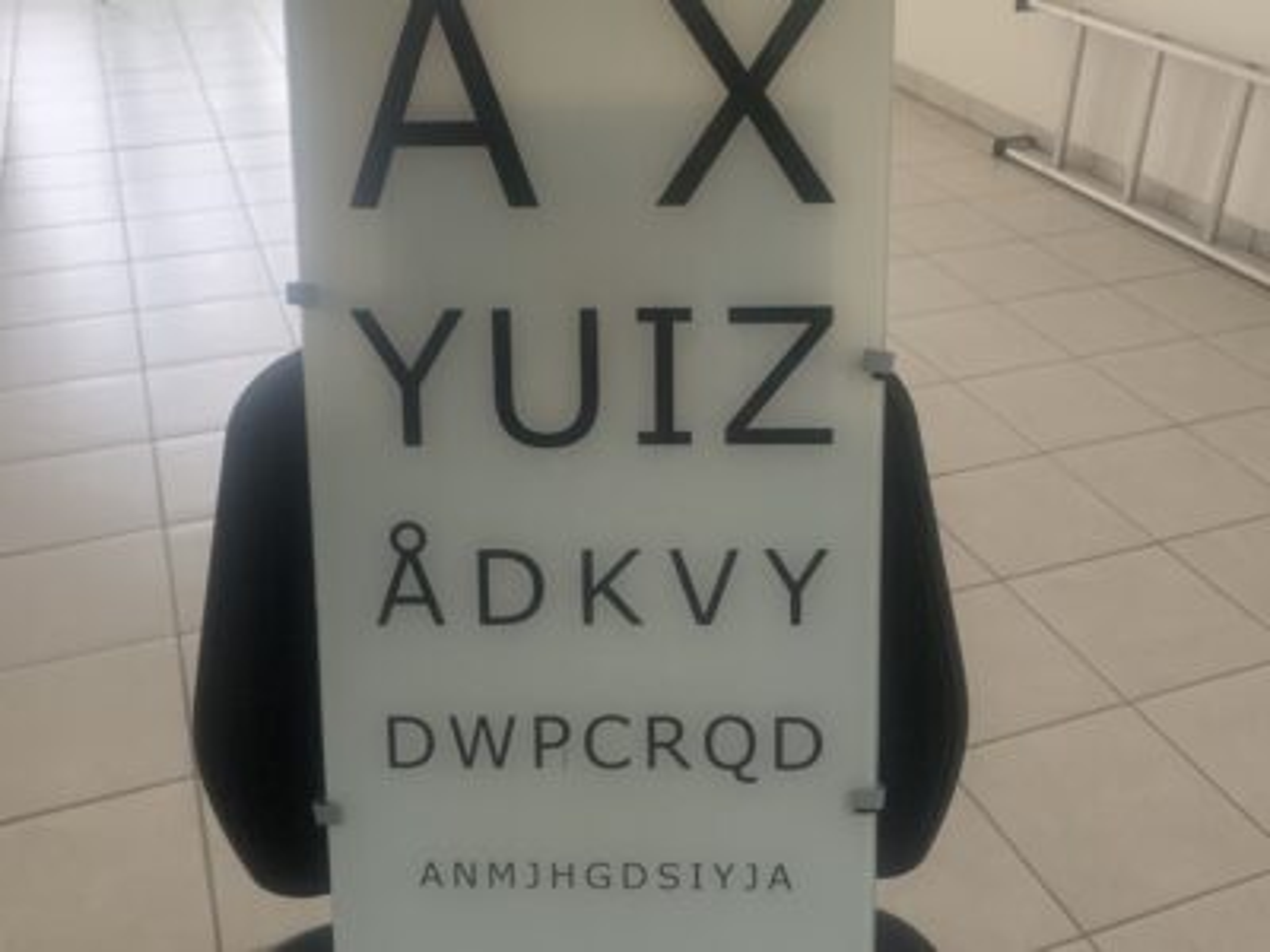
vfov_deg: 53.1
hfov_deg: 67.3
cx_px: 635
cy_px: 476
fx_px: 954
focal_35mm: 26
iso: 320
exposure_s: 1/60
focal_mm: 4.25
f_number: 1.8
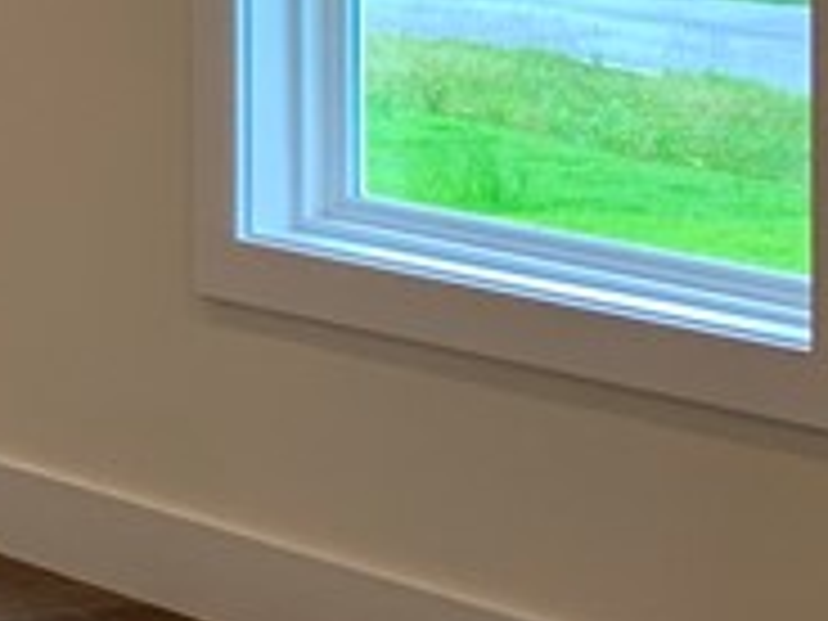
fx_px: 3468
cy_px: -304
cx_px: -1287
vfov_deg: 9.9
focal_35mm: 145
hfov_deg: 11.0
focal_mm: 4.25
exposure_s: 1/120
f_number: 1.8
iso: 64
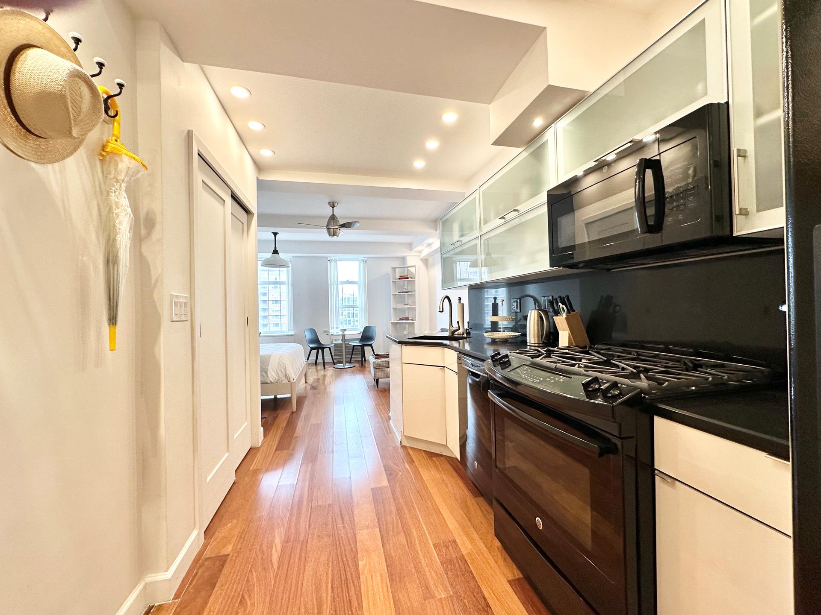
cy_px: 308
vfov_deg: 85.7
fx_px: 332
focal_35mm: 14
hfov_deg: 102.1
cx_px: 410
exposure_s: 1/125
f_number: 2.2
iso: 125
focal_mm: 2.22
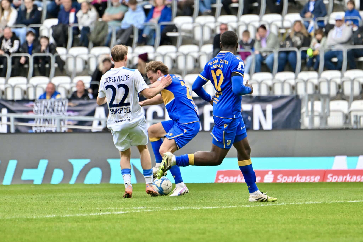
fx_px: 4033
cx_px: 182
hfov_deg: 5.2
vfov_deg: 3.4
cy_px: 121
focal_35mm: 400
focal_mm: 400
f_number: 5.6
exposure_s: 1/1600
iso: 2500
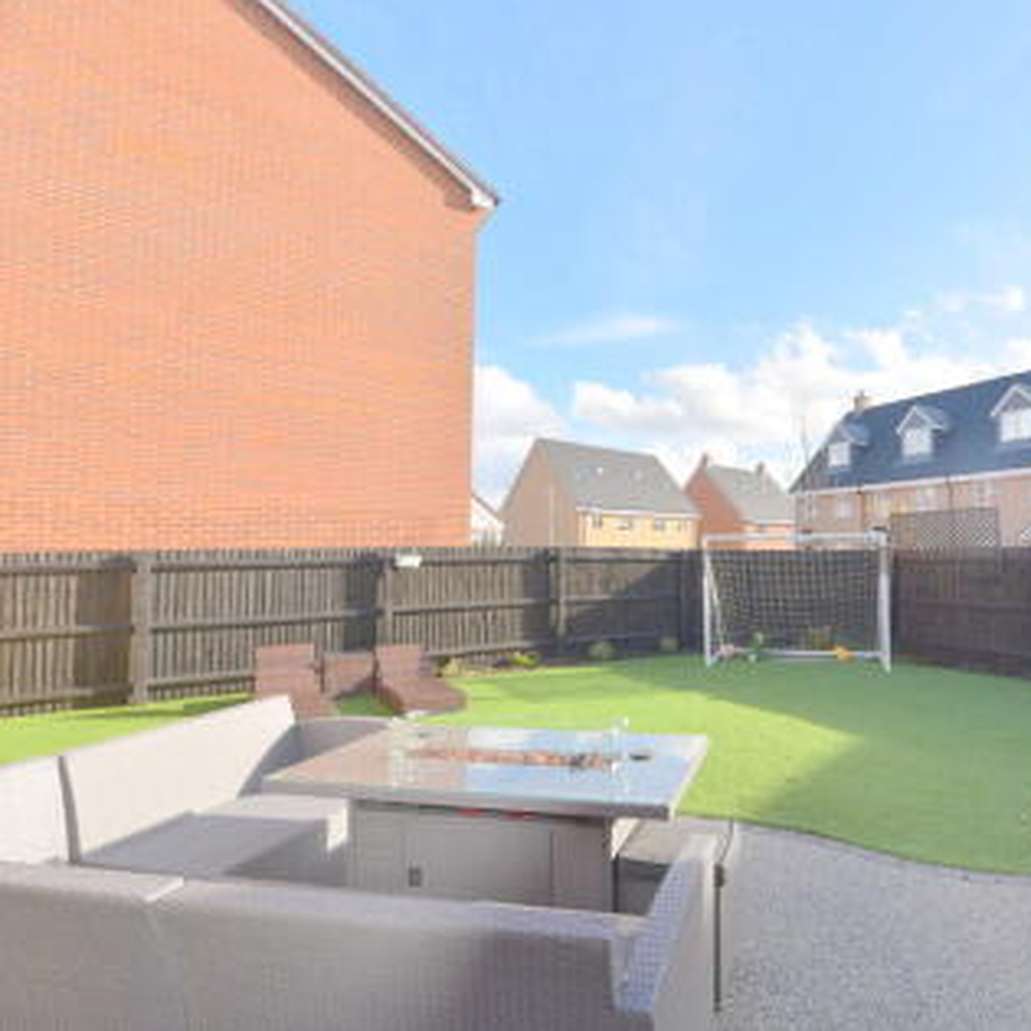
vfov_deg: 80.7
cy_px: 516
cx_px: 700
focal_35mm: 18
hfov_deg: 77.7
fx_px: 607
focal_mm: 14
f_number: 6.3
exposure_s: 1/200
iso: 100
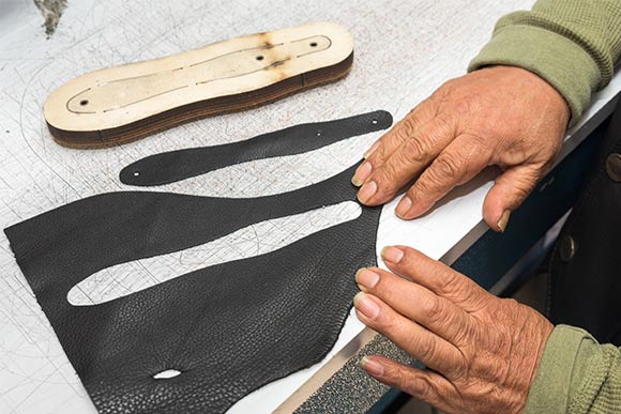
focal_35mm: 35
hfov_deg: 54.4
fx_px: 604
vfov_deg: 37.9
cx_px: 310
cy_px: 207
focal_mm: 35
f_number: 5.6
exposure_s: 1/60
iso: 200
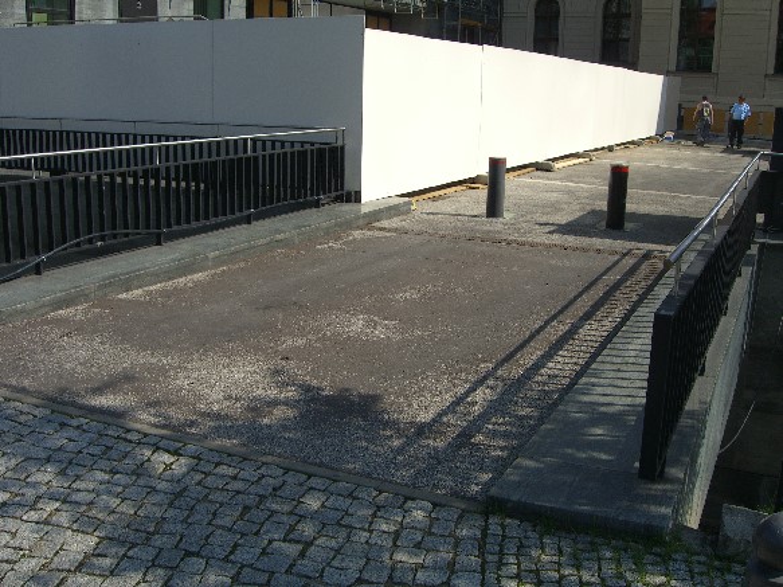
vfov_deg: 37.7
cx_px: 392
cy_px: 294
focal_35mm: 38
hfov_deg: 49.0
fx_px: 859
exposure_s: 1/200
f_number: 8
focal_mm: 7.9
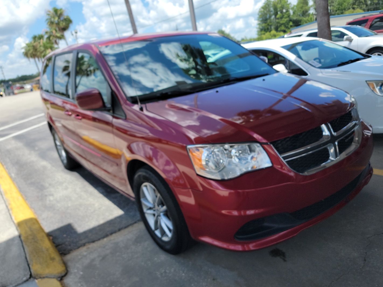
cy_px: 157
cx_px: 203
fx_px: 299
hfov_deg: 65.3
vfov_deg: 51.3
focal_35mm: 27
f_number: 1.8
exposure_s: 1/563
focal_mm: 6.7
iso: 50
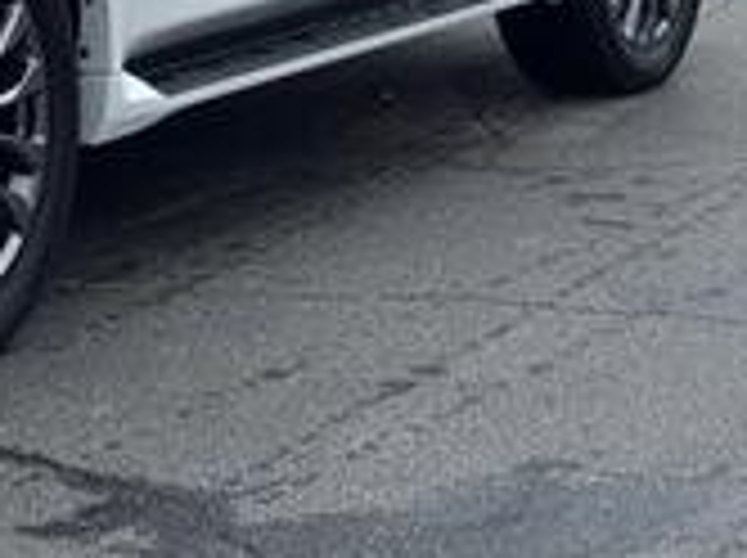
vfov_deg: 9.8
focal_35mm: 146
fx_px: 3146
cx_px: -256
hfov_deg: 13.0
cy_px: -279
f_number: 1.78
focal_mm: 6.76
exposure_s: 1/1339
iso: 64
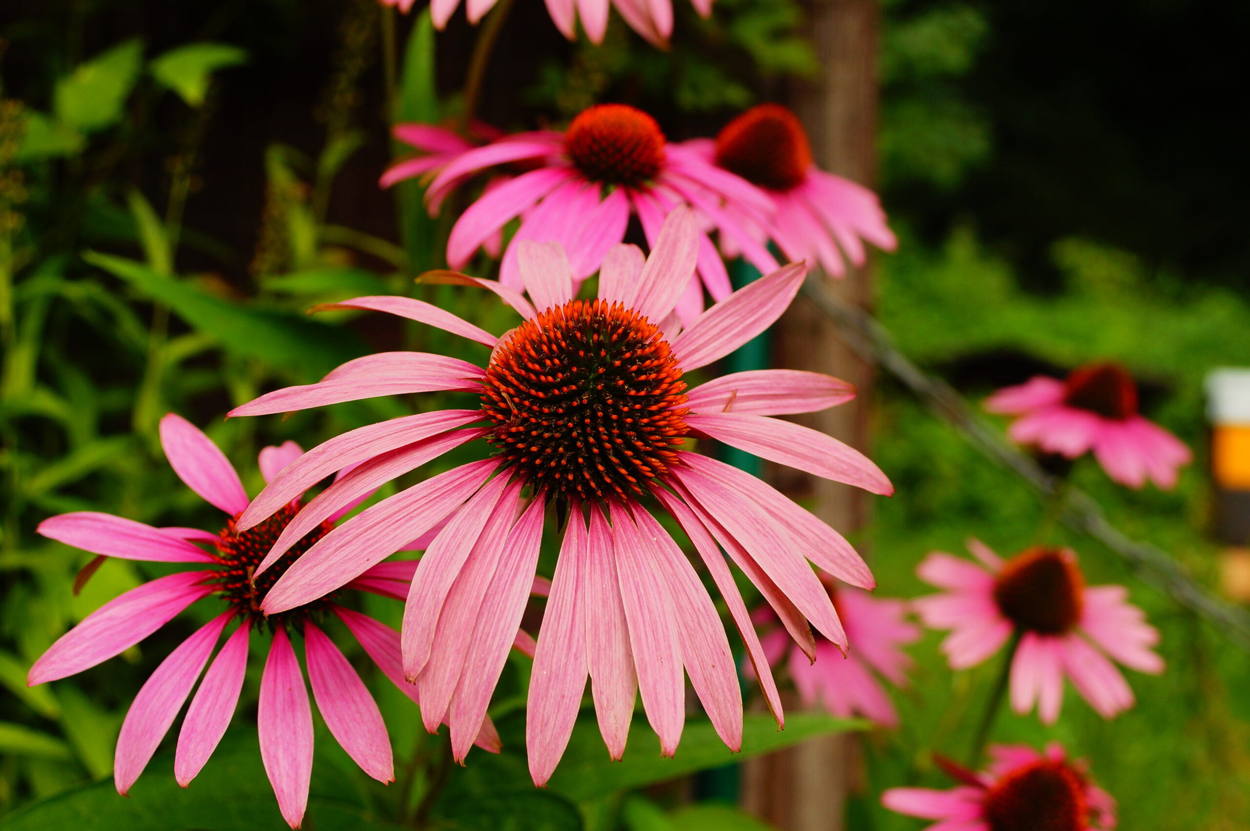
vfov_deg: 25.7
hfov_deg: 37.9
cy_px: 416
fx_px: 1821
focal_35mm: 52
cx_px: 625
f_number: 6.3
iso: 100
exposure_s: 1/160
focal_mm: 35
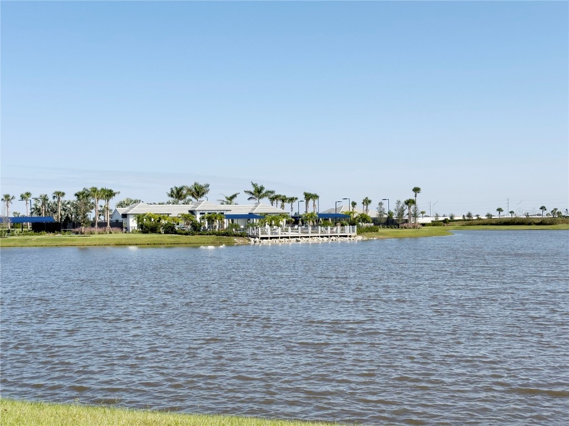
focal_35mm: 48
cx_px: 284
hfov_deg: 39.7
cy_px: 213
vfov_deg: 30.3
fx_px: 789
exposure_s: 1/5300
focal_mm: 6.86
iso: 64
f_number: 1.8
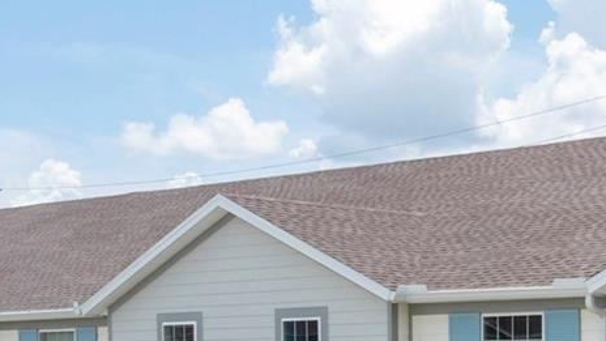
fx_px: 1623
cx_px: 782
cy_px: 497
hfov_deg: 19.5
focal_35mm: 101
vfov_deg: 11.5
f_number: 5.6
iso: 100
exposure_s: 1/500
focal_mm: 10.26
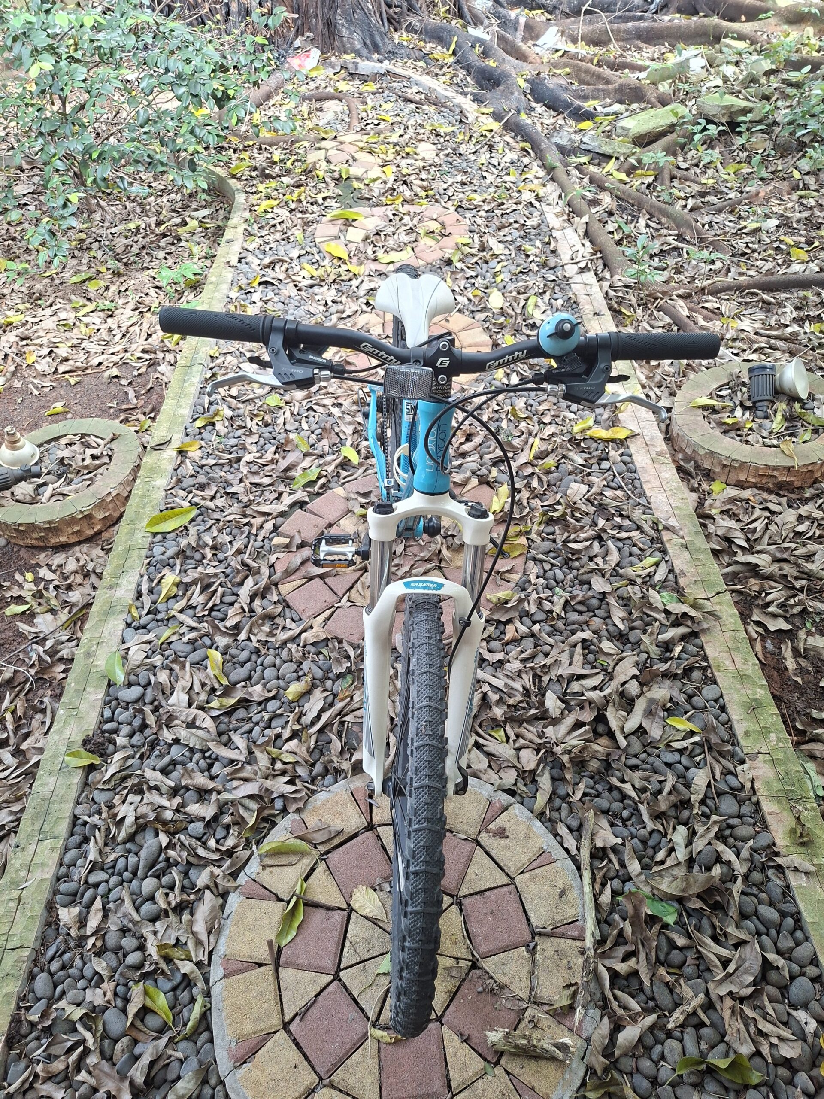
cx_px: 412
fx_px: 730
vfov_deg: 73.9
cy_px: 550
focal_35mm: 23
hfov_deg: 58.9
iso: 250
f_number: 1.8
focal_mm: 5.54
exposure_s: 1/100
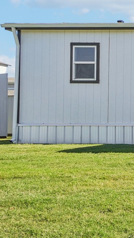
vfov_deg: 34.2
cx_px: 301
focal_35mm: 60
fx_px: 379
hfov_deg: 14.7
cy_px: 60
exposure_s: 1/800
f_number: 8
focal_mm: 14
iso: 400
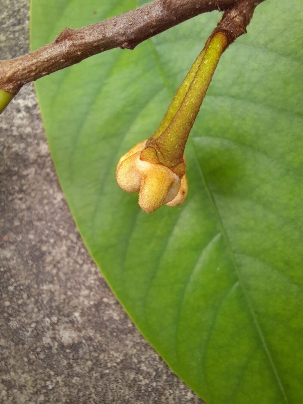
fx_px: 292
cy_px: 202
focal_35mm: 25
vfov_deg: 69.4
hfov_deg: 54.9
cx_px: 152
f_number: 2.4
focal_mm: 2.13
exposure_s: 1/60
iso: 40
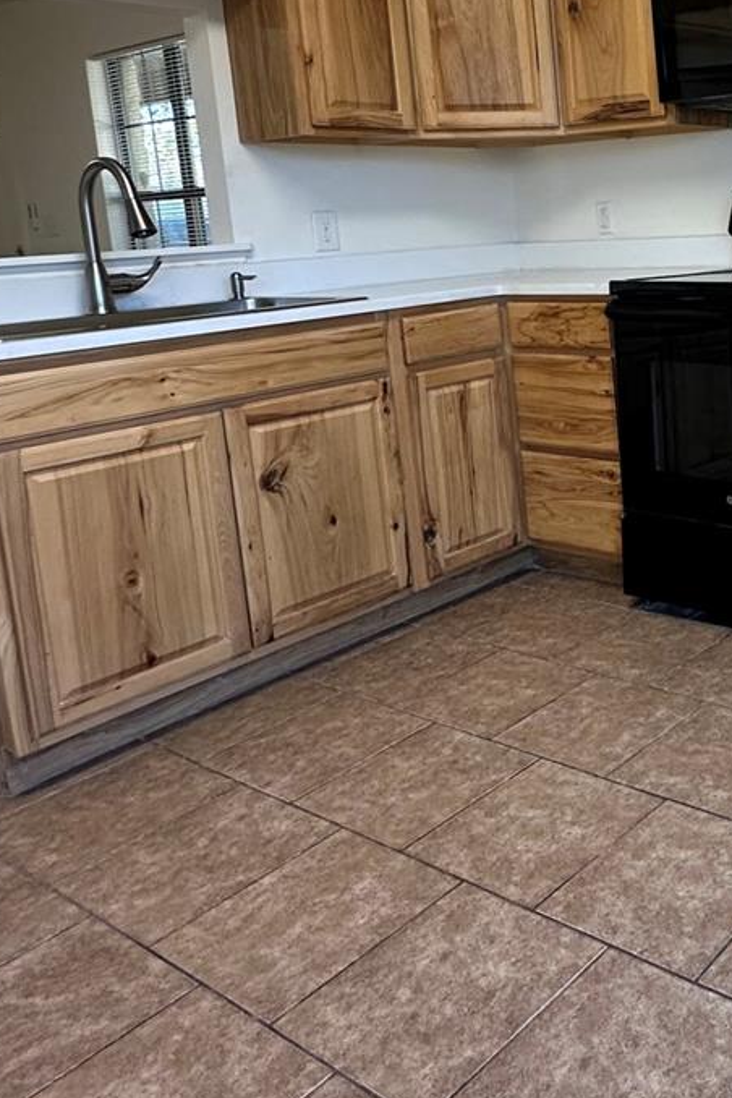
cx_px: 857
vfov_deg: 55.5
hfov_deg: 33.3
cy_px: 329
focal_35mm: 33
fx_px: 1006
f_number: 2.2
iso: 200
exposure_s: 1/60
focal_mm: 2.22
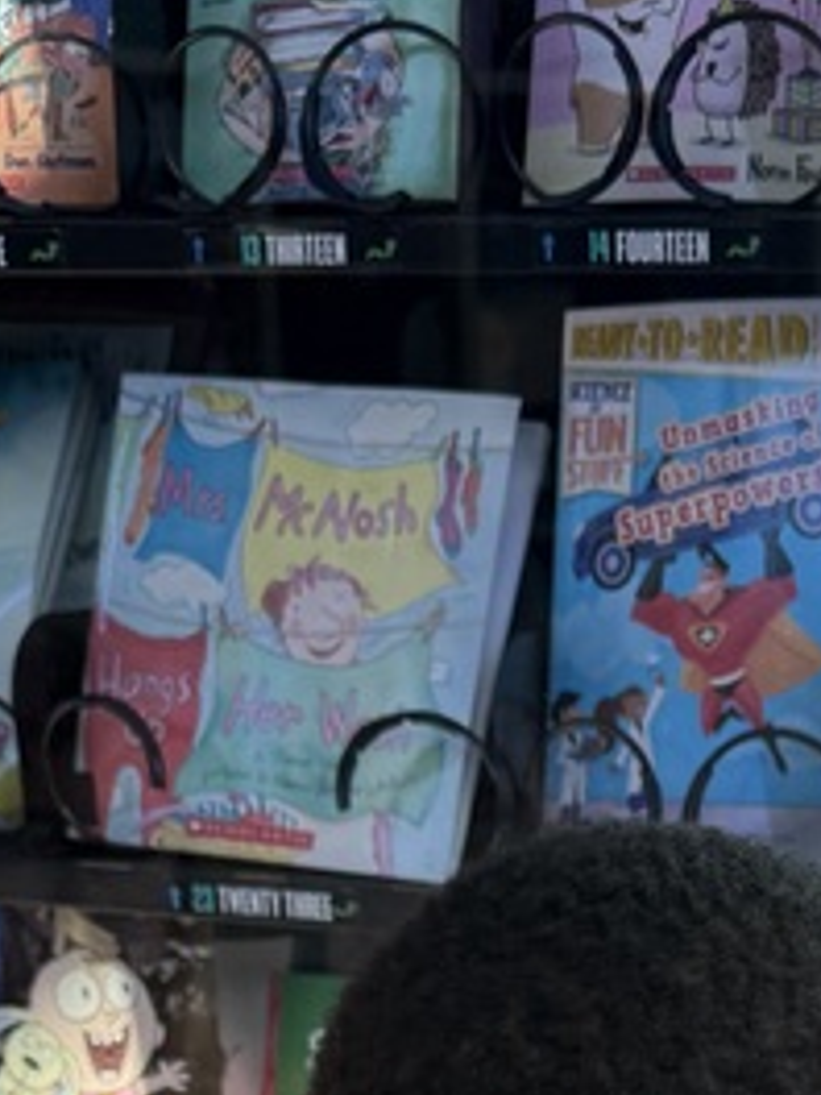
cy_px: 1555
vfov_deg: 19.0
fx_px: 2941
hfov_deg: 15.7
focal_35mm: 93
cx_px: 771
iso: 80
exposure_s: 1/456
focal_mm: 6.76
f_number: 1.78
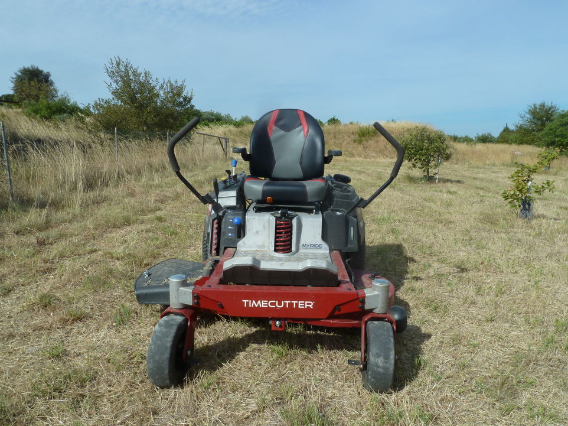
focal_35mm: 26
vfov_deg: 53.0
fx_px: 427
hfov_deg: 67.3
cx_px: 290
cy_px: 220
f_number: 5.6
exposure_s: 1/400
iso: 80
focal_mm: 4.1
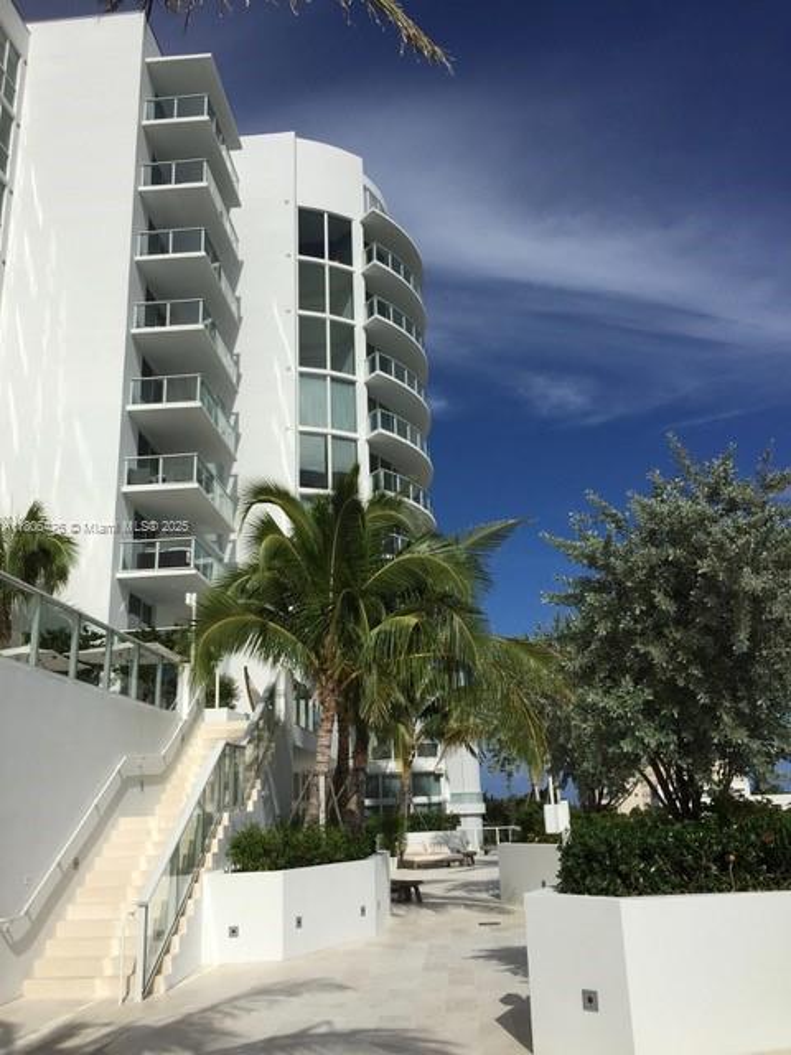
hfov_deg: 48.2
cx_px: 396
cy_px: 528
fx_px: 884
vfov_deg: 61.7
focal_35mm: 29
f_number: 2.2
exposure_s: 1/6623
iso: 32
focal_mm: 4.15
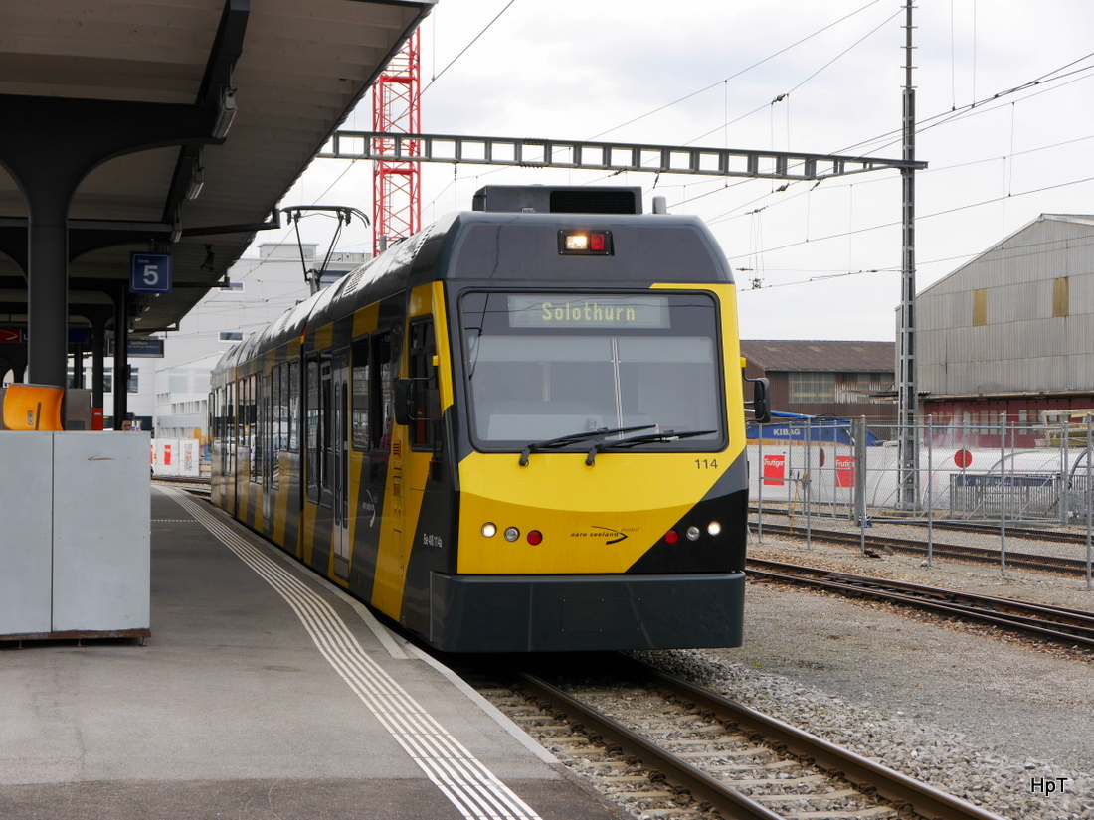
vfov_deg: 18.9
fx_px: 2465
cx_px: 547
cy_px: 410
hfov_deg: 25.0
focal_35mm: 78
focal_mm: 39
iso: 160
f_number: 7.1
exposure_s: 1/200
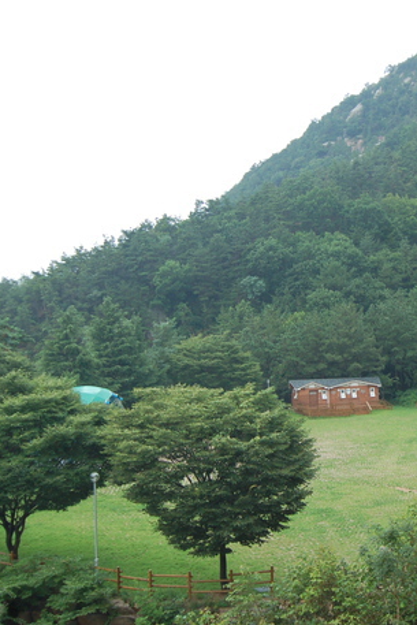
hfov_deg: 24.0
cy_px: 312
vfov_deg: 36.2
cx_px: 371
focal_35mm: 55
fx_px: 955
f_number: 5.6
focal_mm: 24
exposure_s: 1/125
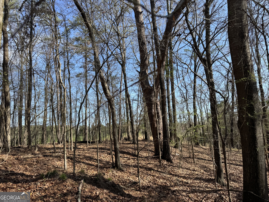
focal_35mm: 24
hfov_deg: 71.6
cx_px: 134
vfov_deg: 56.8
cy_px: 101
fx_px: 187
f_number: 1.78
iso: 80
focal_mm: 6.76
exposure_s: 1/1678
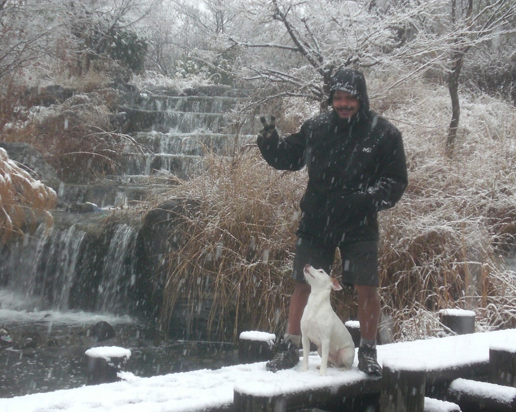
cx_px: 255
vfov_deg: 23.1
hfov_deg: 28.7
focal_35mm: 66
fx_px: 1008
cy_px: 205
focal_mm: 10.4
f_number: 4
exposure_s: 1/80
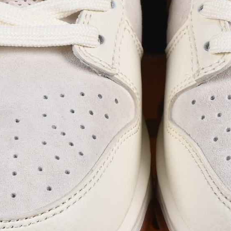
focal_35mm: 320
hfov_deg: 5.5
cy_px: 68
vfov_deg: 5.5
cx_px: 150
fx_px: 2416
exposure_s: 1/80
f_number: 8
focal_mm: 50
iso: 160
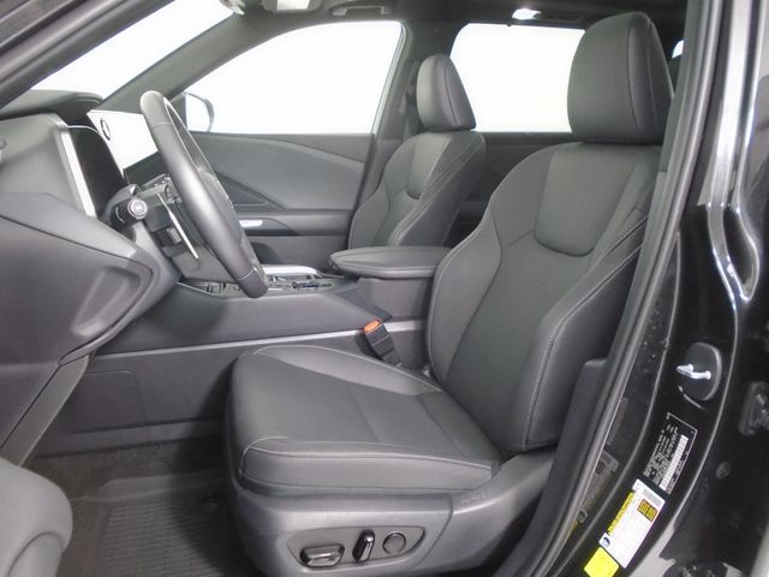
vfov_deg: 53.1
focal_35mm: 26
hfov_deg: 67.3
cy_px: 288
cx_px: 384
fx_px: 578
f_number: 3.2
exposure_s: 1/30
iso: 400
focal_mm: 4.6
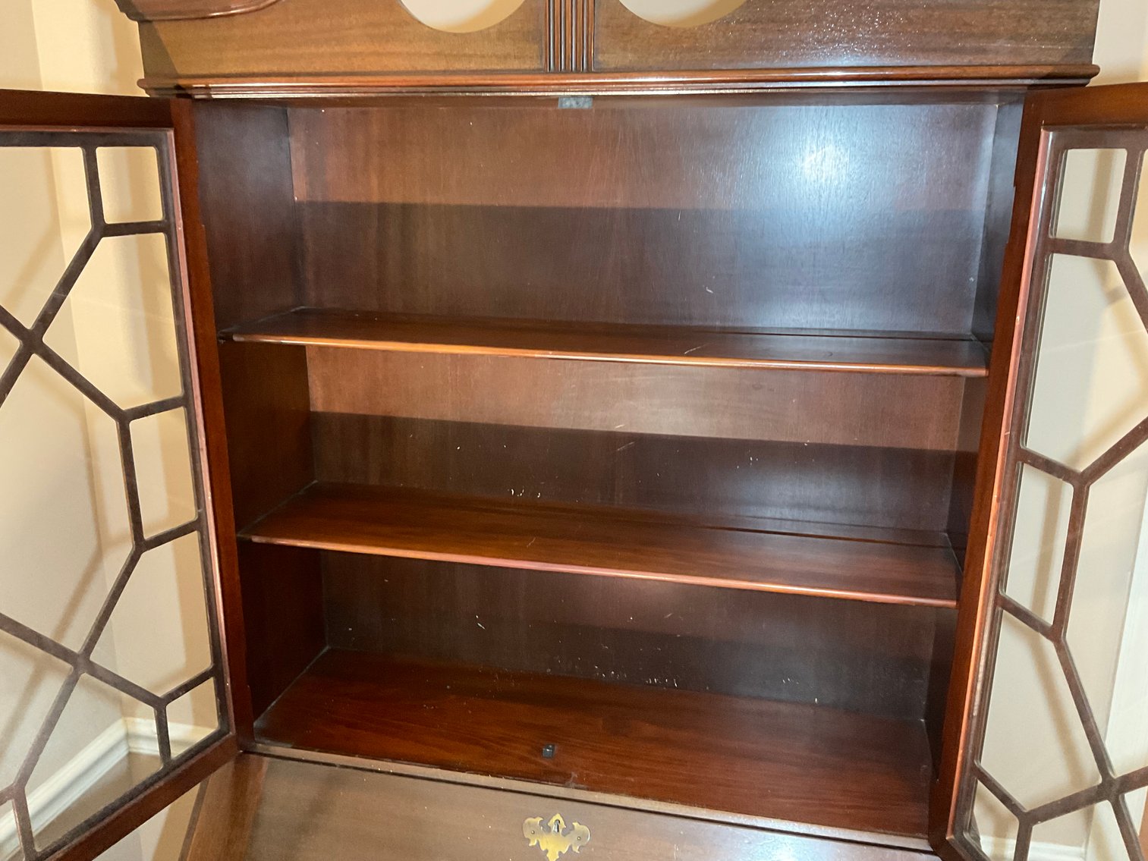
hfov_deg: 61.7
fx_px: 962
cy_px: 430
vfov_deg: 48.2
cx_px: 574
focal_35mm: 29
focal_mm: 3
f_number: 1.8
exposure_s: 1/30
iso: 320
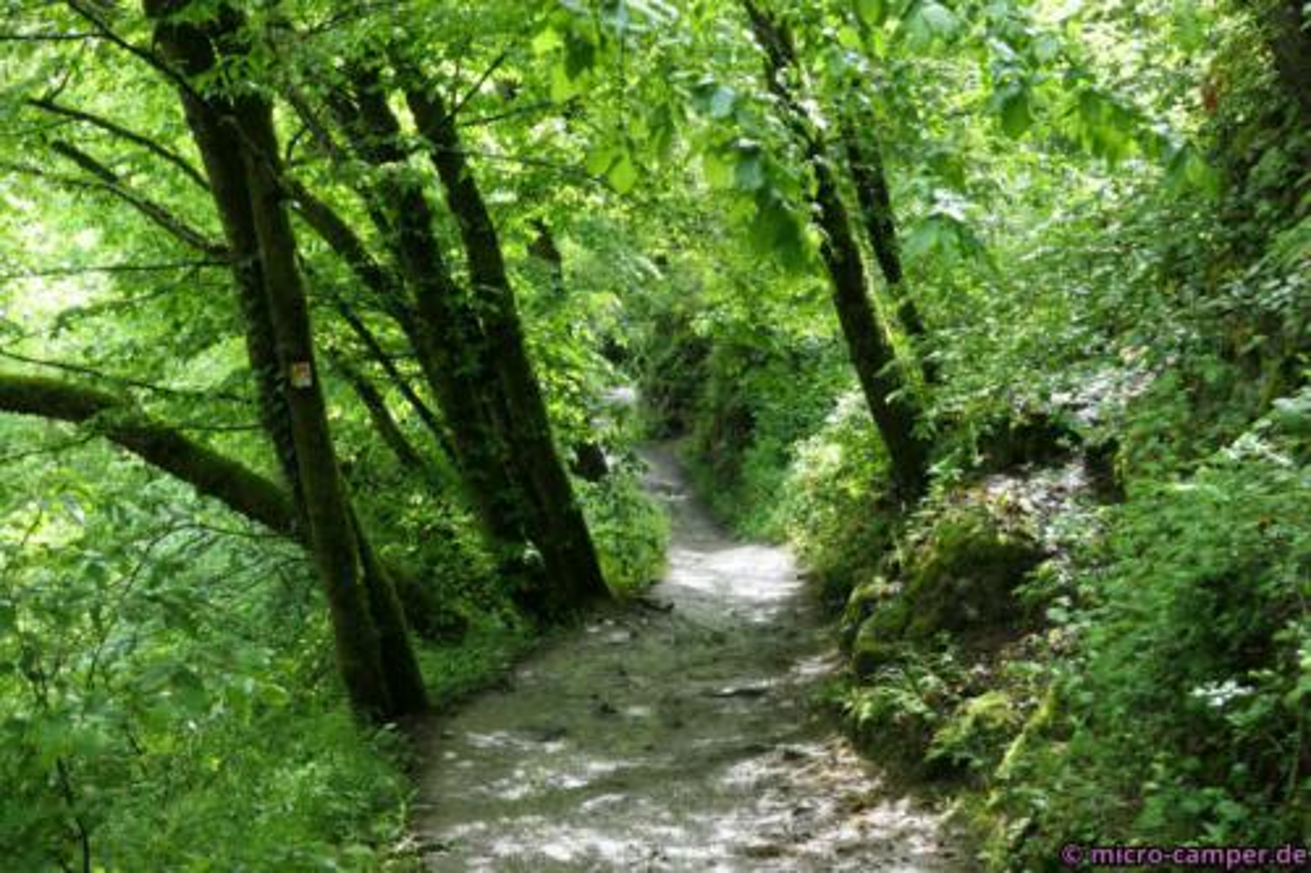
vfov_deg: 26.5
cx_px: 656
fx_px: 1857
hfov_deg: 38.9
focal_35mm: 51
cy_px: 436
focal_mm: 18.7
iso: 400
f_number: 4.3
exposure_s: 1/80
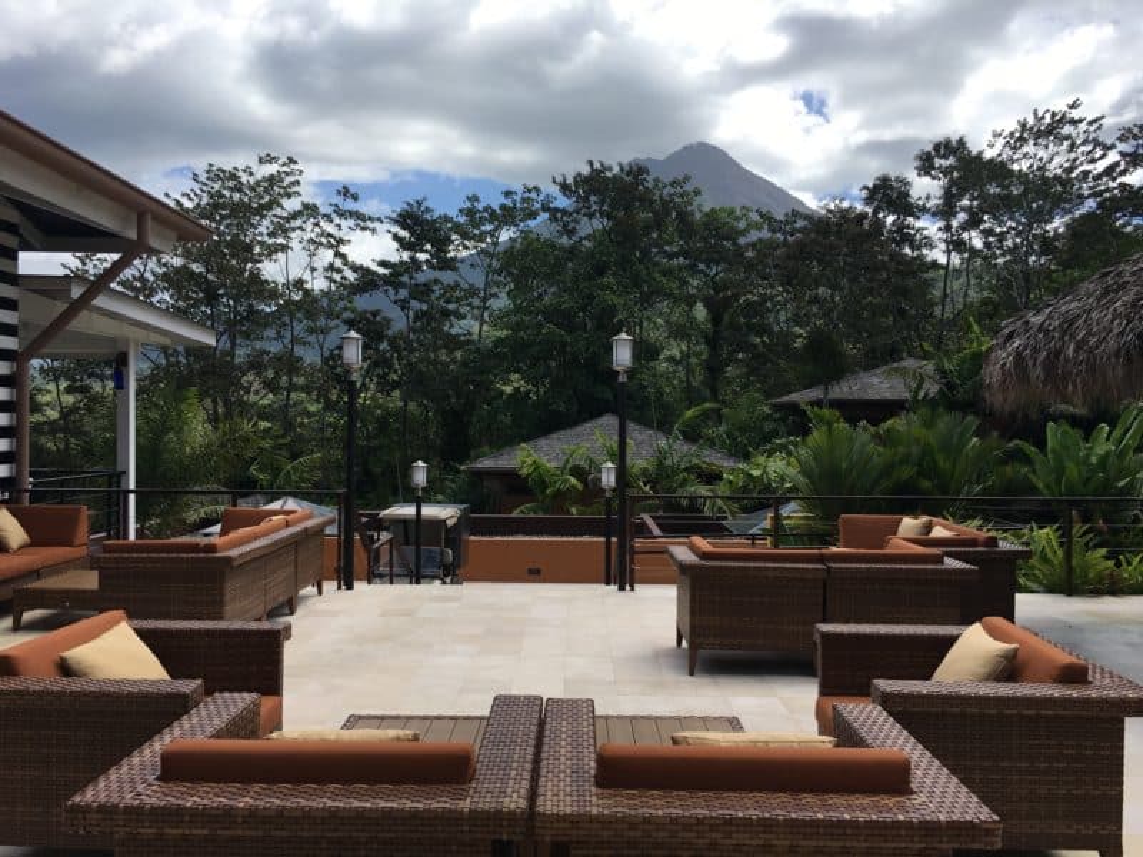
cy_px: 428
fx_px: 958
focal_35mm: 29
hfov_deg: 61.7
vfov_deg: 48.2
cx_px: 572
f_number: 2.2
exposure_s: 1/1425
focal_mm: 4.15
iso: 25
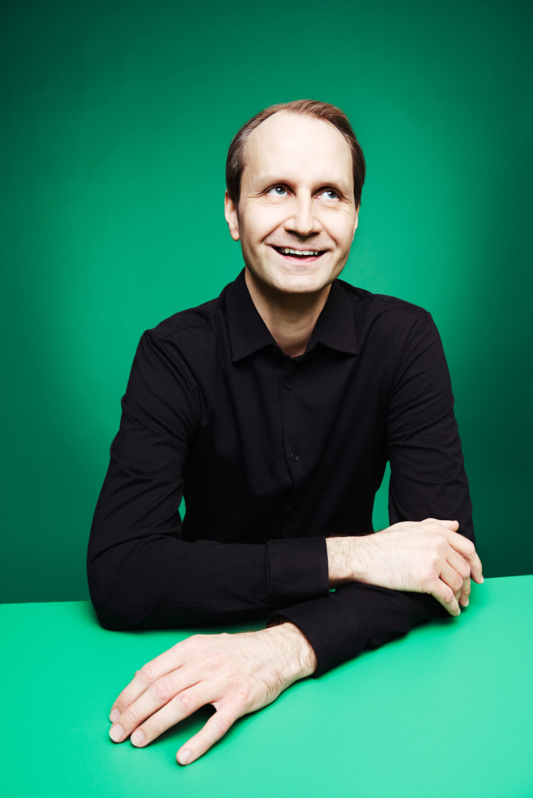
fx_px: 754
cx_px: 266
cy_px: 399
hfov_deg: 38.9
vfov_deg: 55.8
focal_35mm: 34
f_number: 8
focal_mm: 34
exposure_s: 1/200
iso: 200
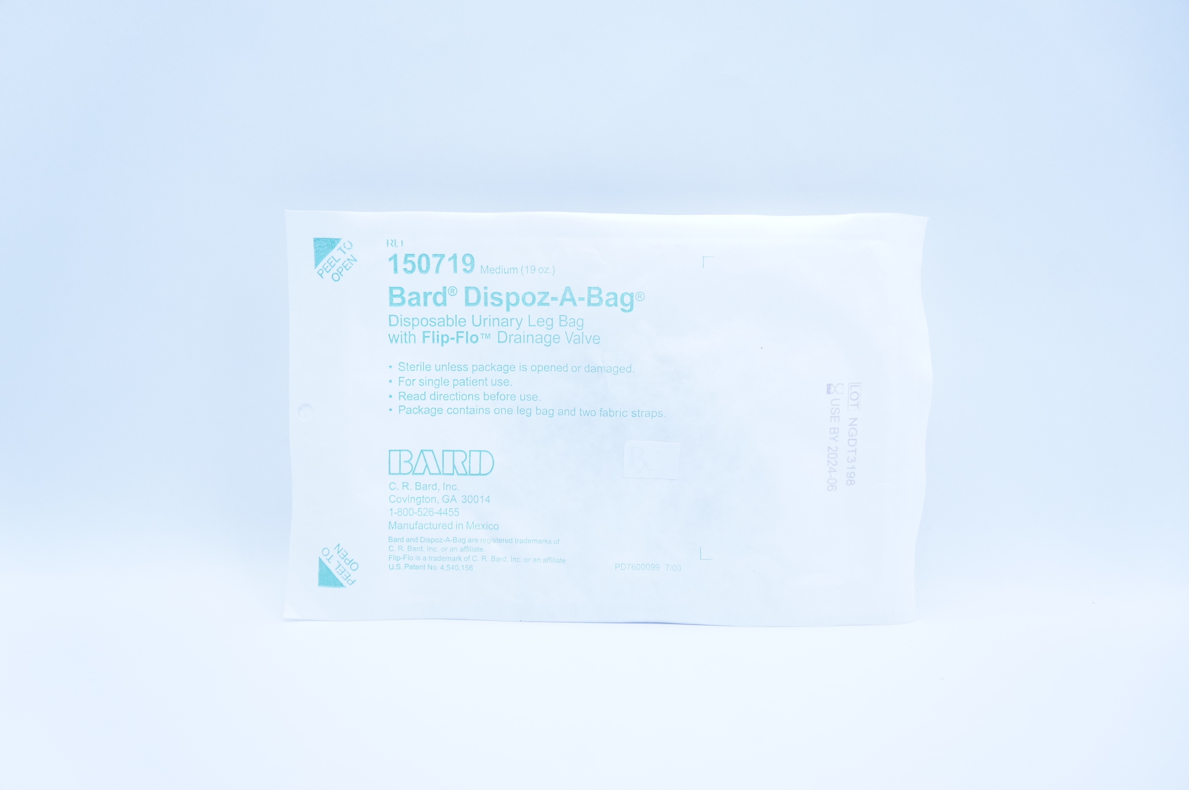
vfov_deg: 25.7
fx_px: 1732
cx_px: 594
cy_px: 395
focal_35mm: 52
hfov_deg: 37.9
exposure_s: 1/200
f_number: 4.5
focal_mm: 35
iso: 800
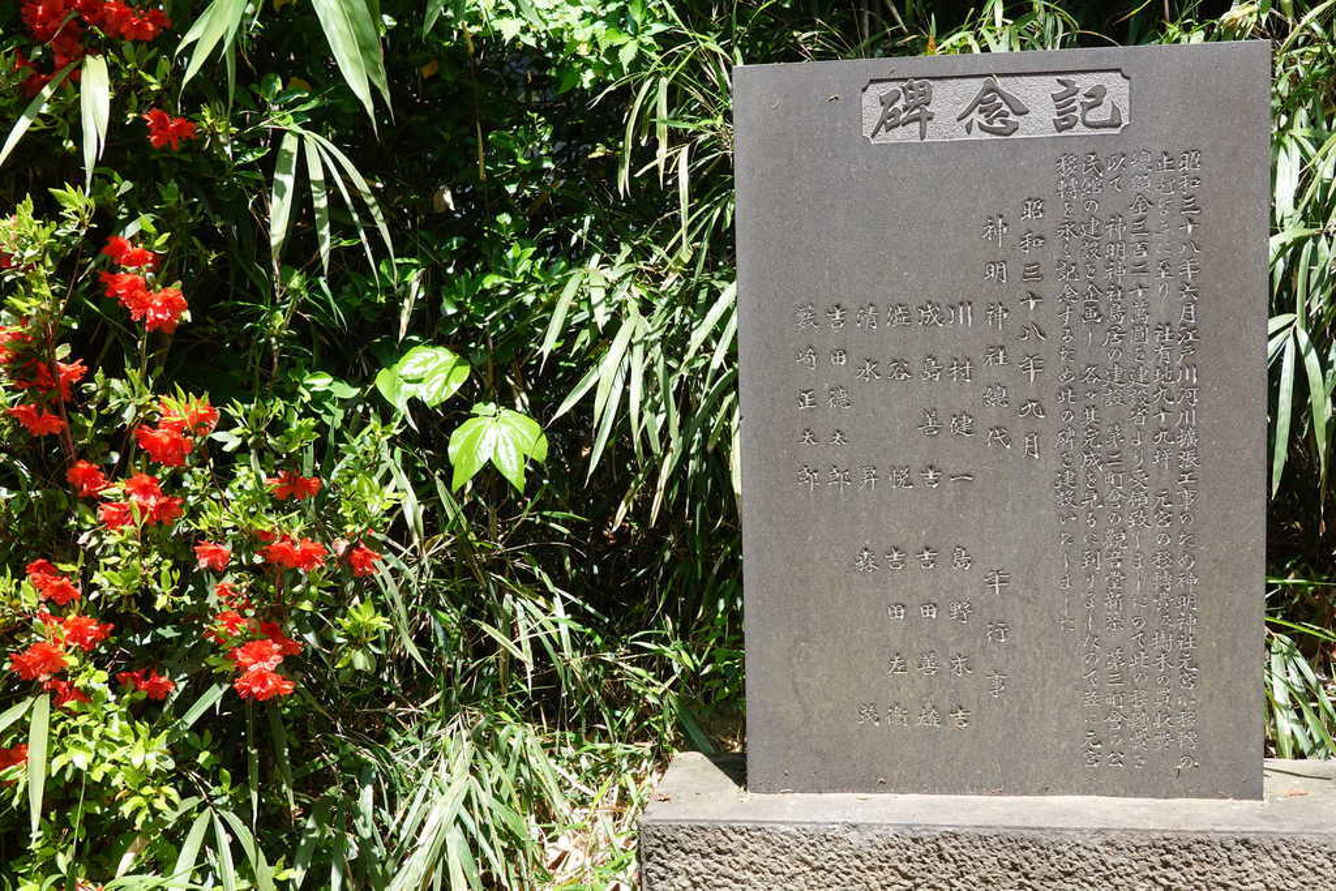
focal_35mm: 44
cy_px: 446
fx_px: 1633
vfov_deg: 30.5
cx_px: 668
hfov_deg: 44.5
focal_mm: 16.21
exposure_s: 1/200
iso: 125
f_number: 5
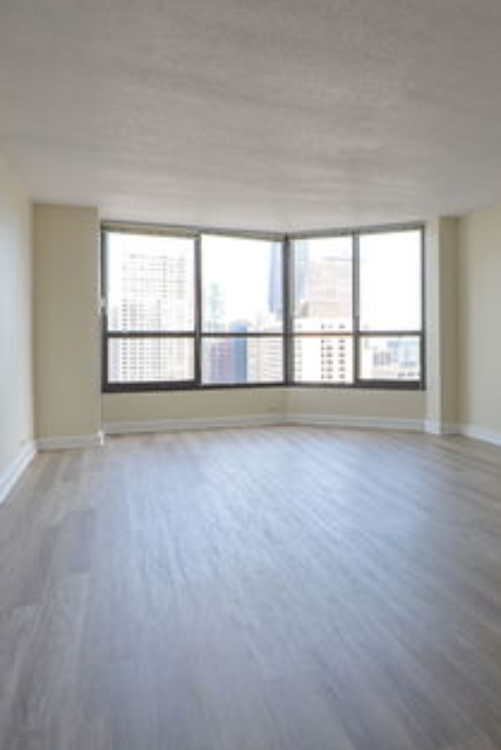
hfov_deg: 47.1
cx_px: 379
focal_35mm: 26
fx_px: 550
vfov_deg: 68.6
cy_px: 374
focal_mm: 11.5
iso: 320
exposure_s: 1/125
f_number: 5.6
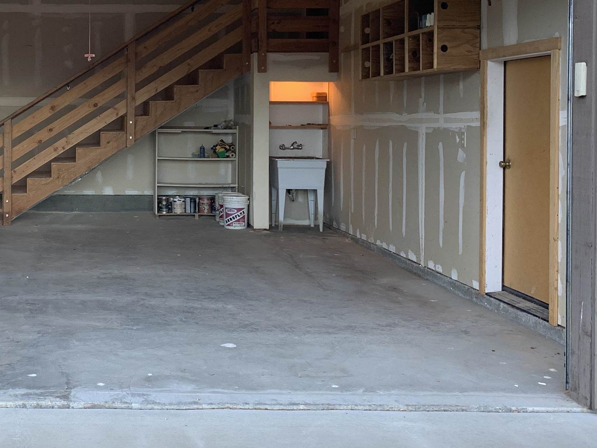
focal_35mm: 52
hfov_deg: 35.2
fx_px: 897
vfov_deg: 27.8
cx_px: 87
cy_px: 140
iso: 64
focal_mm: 4.25
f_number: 1.8
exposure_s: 1/121
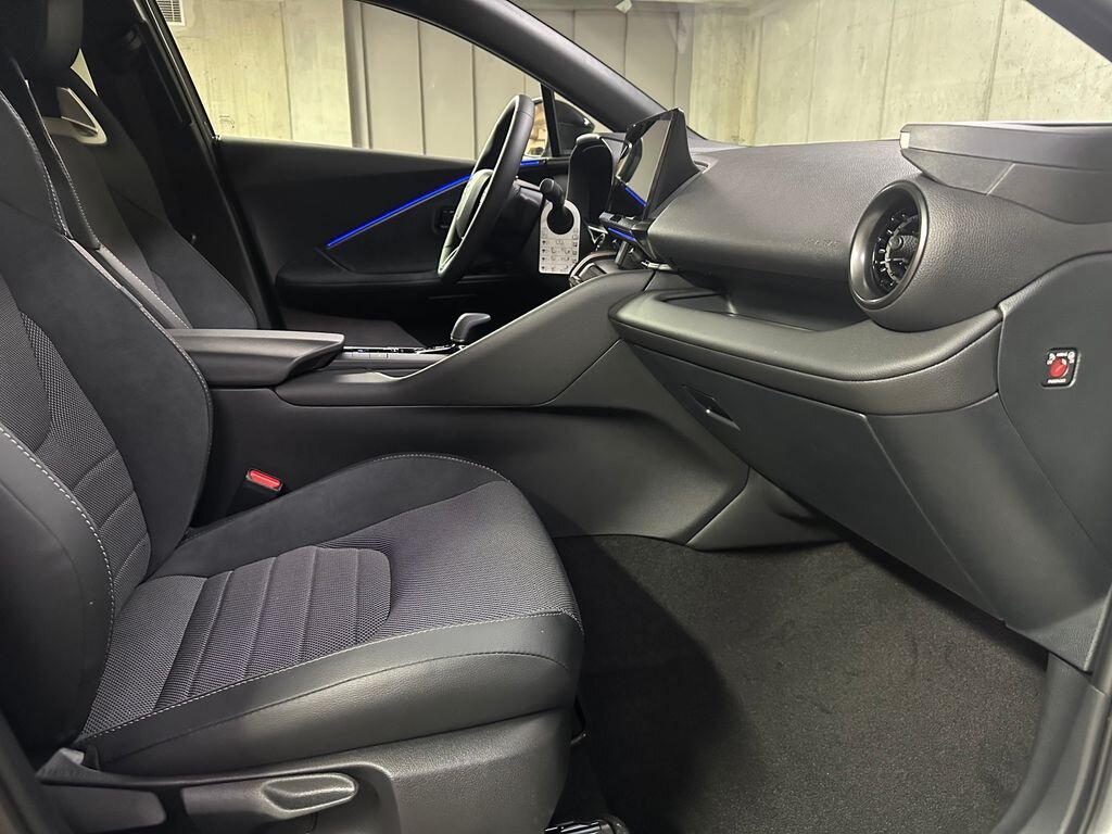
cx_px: 556
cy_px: 417
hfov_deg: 71.6
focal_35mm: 24
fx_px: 771
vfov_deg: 56.8
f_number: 1.78
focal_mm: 6.86
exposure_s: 1/25
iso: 800
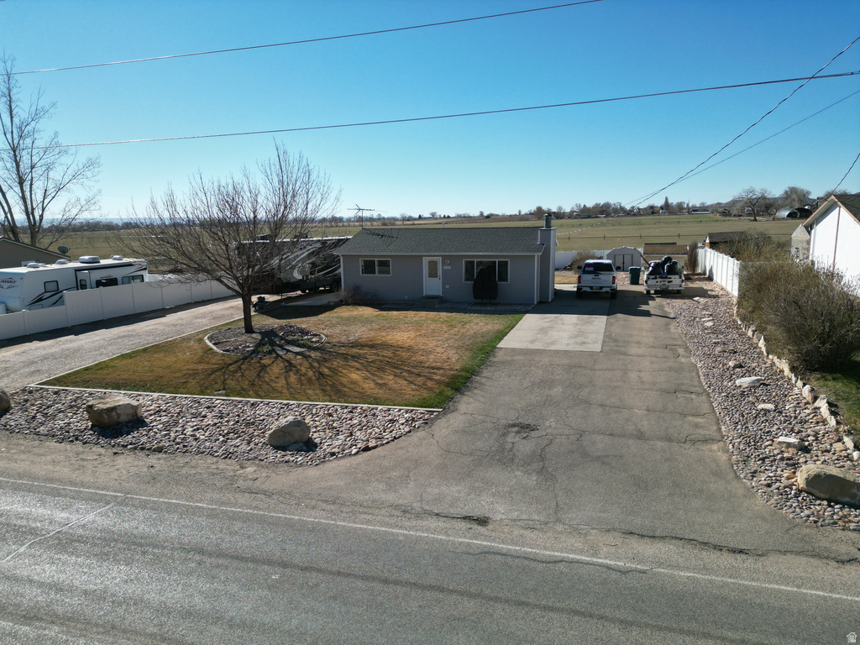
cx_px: 430
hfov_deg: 71.6
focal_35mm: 24
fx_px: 596
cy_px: 322
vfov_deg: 56.8
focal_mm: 6.72
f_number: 1.7
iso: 130
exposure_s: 1/4000
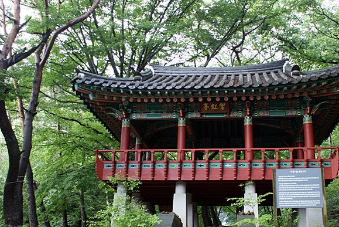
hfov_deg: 46.4
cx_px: 176
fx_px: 396
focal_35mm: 42
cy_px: 135
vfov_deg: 31.9
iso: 100
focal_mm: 18
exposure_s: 1/30
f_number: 4
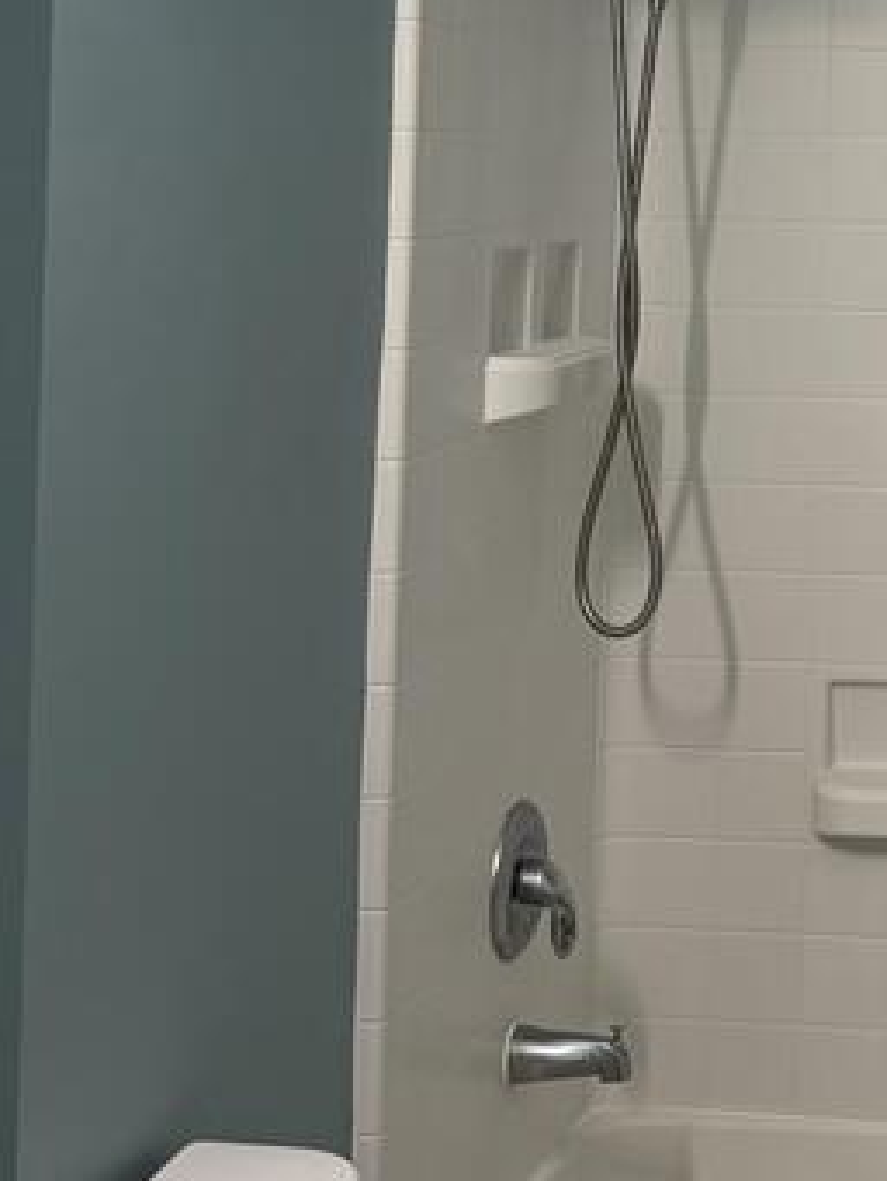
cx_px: 1182
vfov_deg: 24.6
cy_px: 31
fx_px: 2595
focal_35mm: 76
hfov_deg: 18.0
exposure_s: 1/112
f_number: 1.78
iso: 200
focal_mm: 6.76
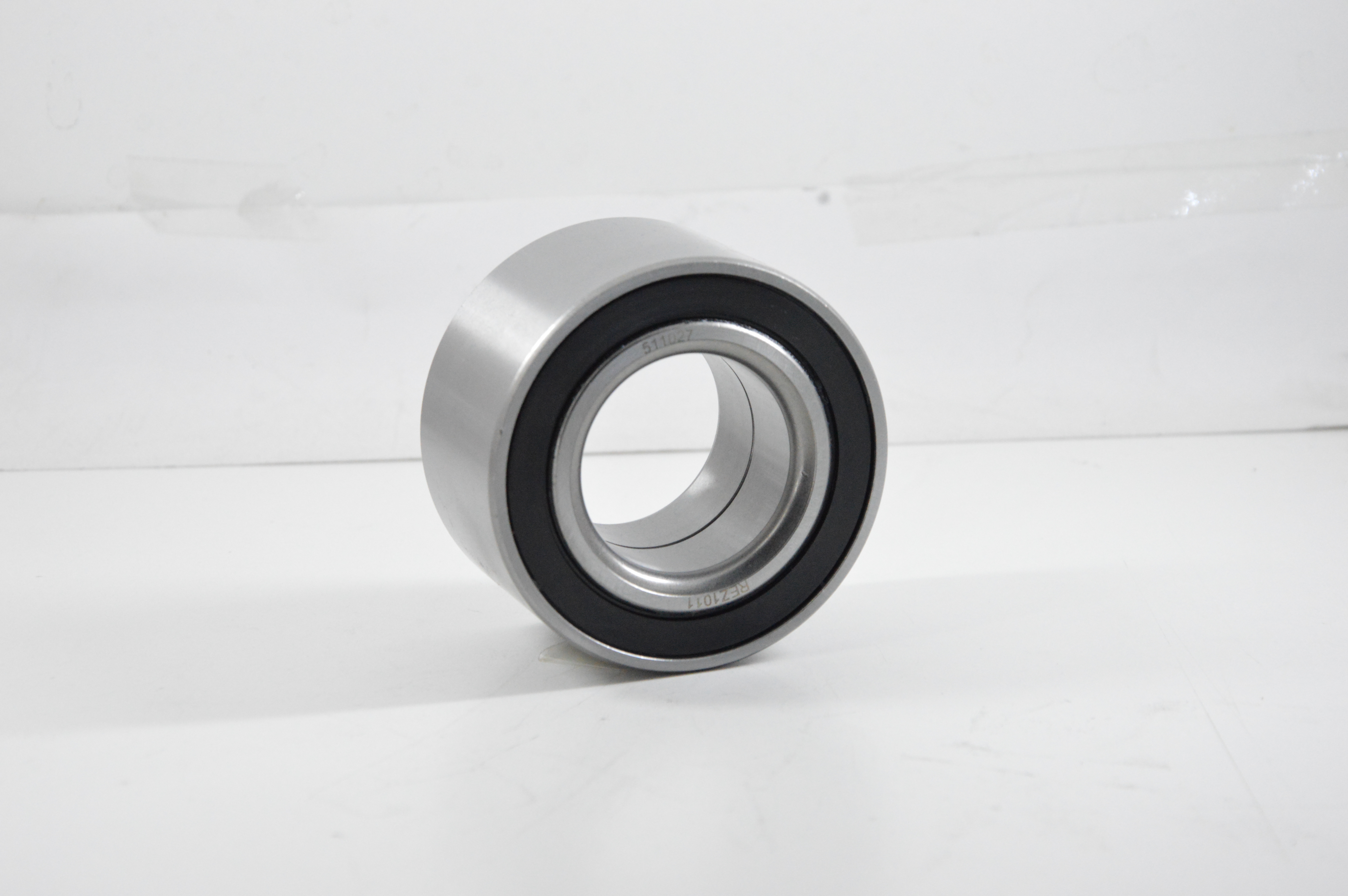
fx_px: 3928
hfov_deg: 19.5
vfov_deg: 13.0
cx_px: 674
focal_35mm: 105
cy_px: 448
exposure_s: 1/100
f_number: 8
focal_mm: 70
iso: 3200
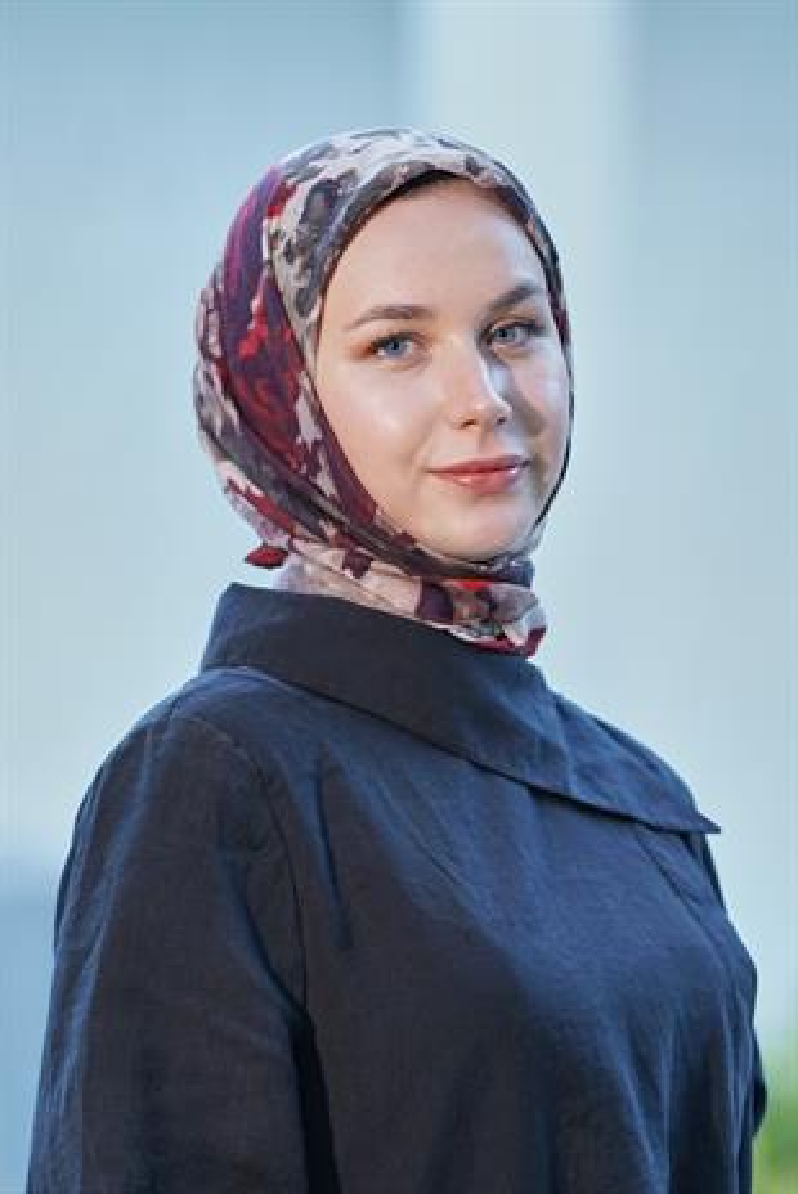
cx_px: 399
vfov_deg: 15.8
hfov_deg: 10.6
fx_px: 4316
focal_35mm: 130
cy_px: 597
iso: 640
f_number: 3.5
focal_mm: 130
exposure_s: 1/200
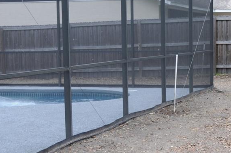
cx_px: 206
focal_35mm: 101
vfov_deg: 13.5
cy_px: 109
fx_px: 648
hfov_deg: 19.9
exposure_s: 1/125
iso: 200
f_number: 5.6
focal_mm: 24
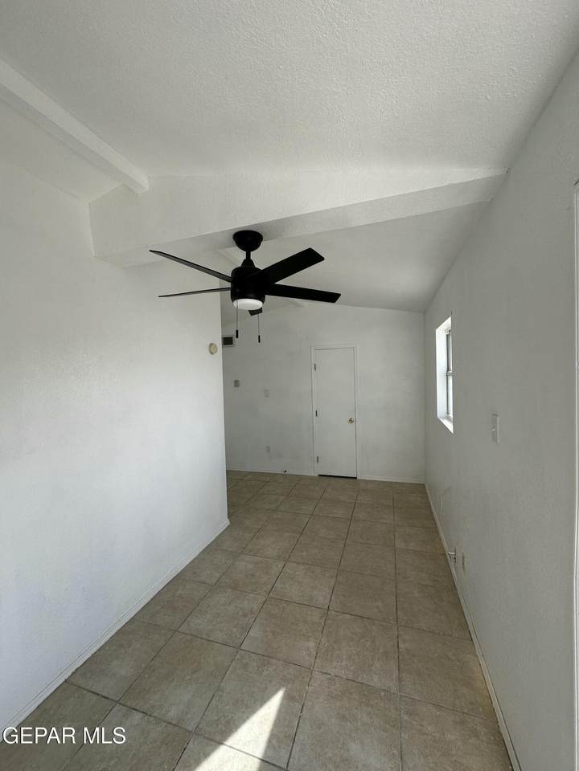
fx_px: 312
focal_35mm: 14
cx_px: 290
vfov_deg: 102.1
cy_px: 386
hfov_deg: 85.7
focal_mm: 2.22
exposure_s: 1/303
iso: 40
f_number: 2.2
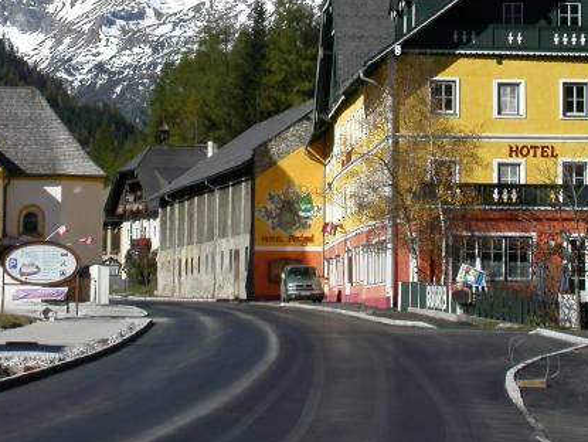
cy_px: 35
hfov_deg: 12.7
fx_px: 2652
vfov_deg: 9.5
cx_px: 278
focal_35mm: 156
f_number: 6.4
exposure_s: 1/564
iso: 100
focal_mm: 16.9
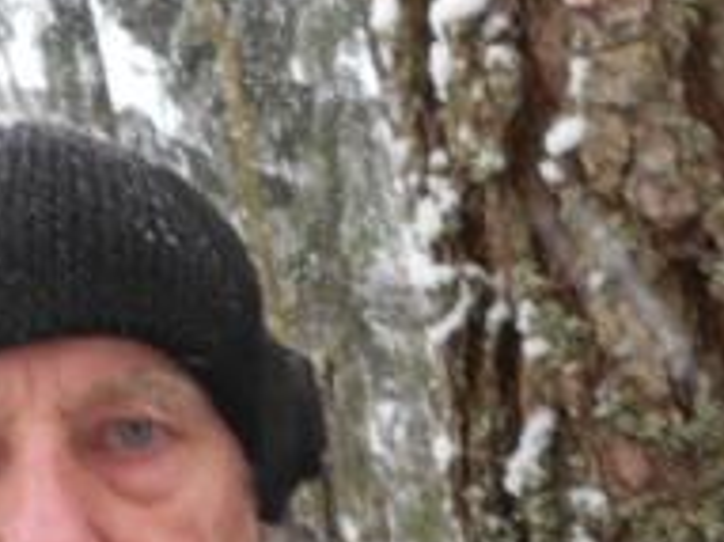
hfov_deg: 31.0
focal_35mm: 61
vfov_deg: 23.3
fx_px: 1275
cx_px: 152
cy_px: 497
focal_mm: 4.6
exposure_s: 1/50
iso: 80
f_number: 3.2
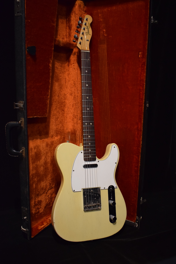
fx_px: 253
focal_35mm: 34
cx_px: 88
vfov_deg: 55.1
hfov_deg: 38.4
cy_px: 132
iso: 2200
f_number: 3.8
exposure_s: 1/60
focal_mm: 23
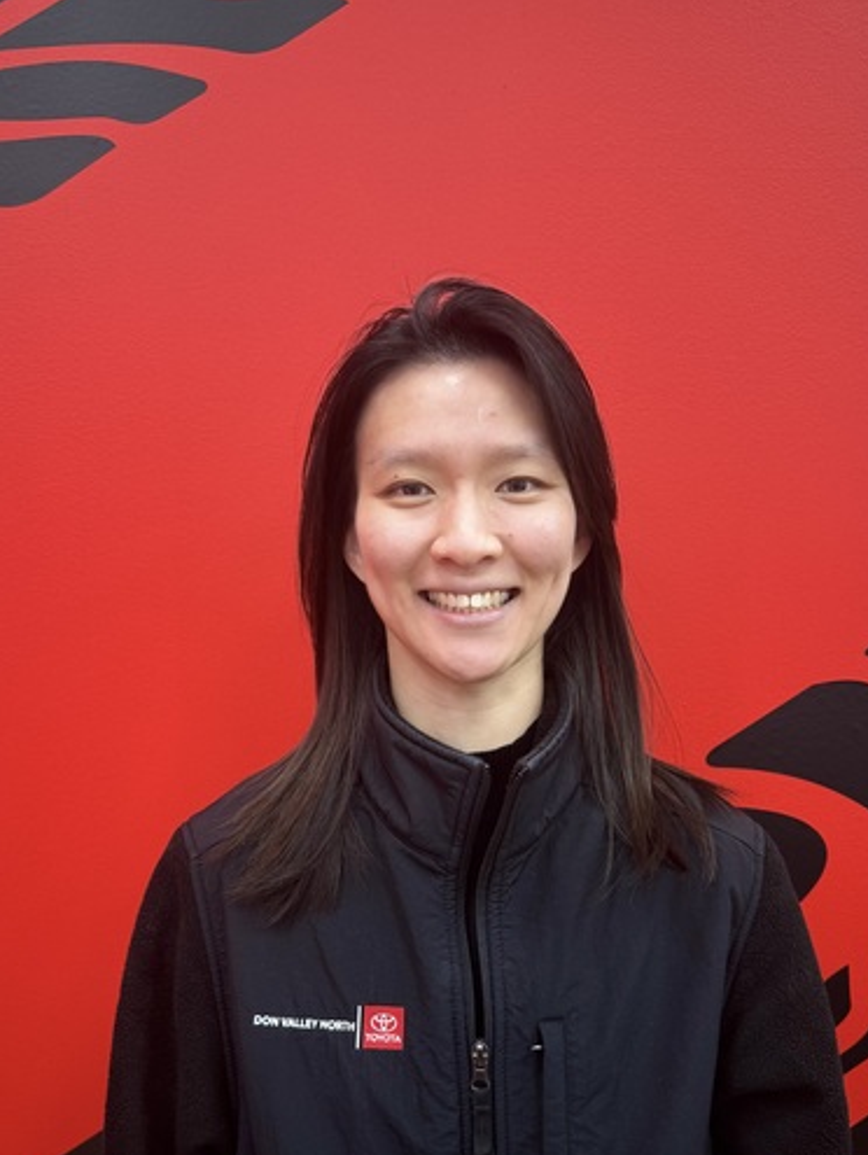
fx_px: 1035
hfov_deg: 45.5
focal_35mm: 31
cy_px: 705
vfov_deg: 57.8
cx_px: 429
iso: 160
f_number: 1.78
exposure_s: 1/60
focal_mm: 6.76
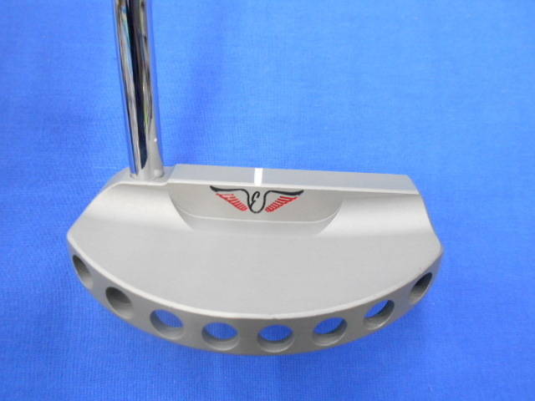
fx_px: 402
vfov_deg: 53.1
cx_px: 268
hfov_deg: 67.3
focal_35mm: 26
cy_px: 200
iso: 280
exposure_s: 1/30
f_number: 3.2
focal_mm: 4.6
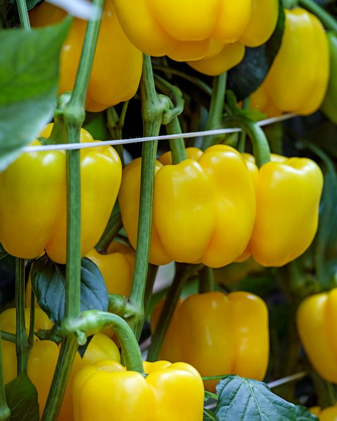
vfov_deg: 8.1
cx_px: 168
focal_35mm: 238
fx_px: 2966
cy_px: 176
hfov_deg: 6.5
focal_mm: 140
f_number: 4
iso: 320
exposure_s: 1/125
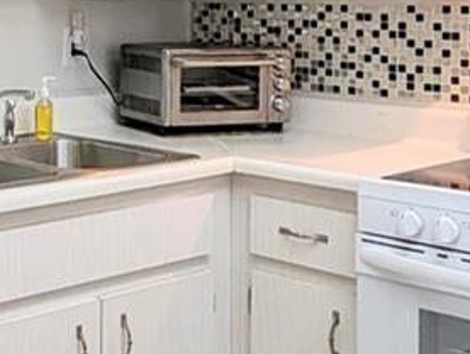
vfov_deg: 20.7
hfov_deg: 24.9
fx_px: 939
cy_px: 5
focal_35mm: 69
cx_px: -115
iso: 82
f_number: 1.7
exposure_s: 1/60
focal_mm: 2.02
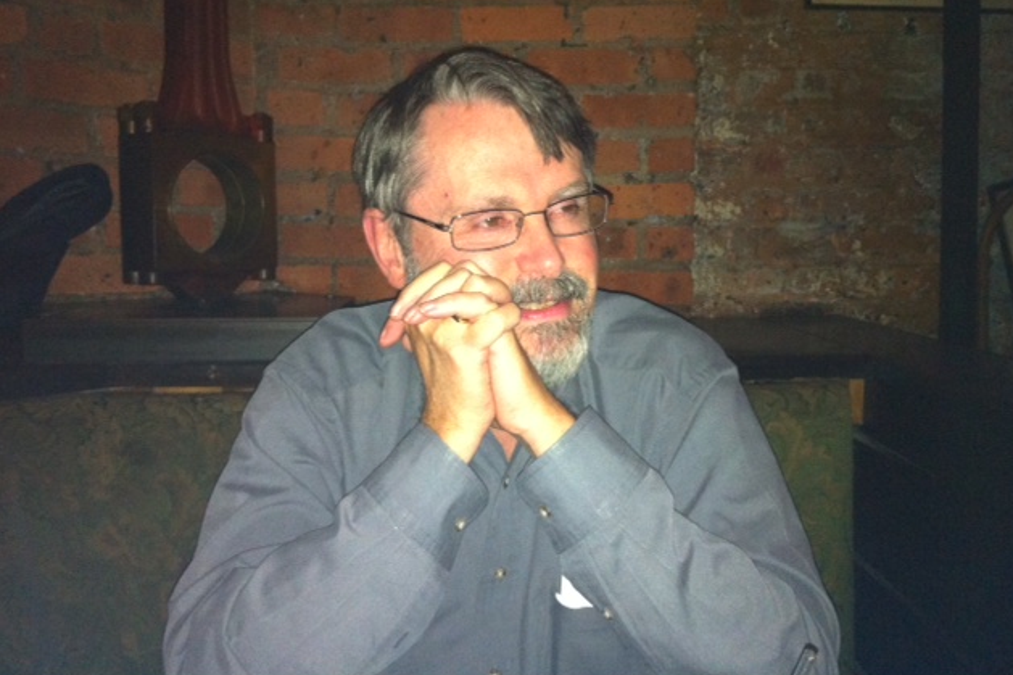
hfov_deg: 51.9
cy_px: 298
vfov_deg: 35.9
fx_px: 1041
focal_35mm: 37
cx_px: 502
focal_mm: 3.85
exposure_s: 1/15
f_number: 2.8
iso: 320
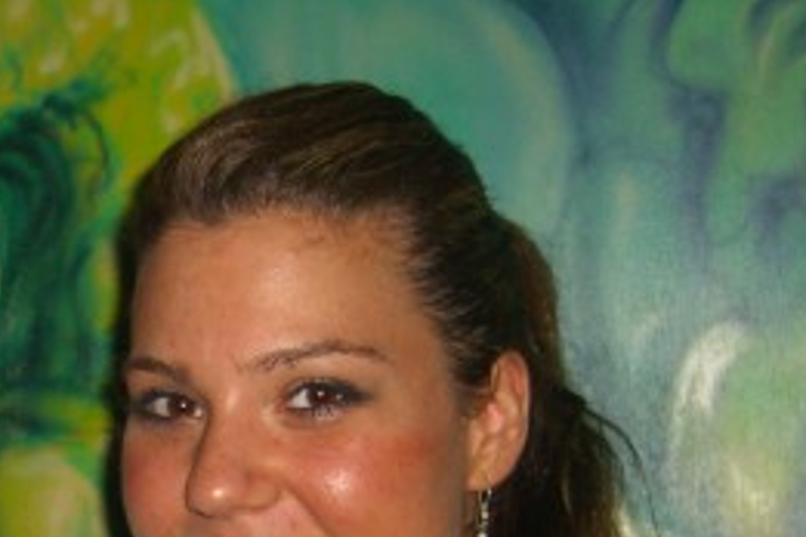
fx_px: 2037
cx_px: 40
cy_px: 617
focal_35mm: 91
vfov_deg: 14.6
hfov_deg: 21.7
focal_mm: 7.9
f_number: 2.8
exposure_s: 1/60
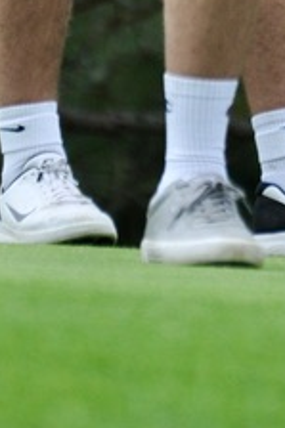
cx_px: 166
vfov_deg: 1.5
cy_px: -578
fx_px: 16845
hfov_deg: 1.0
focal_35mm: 1416
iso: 400
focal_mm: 195
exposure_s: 1/1000
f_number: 5.3
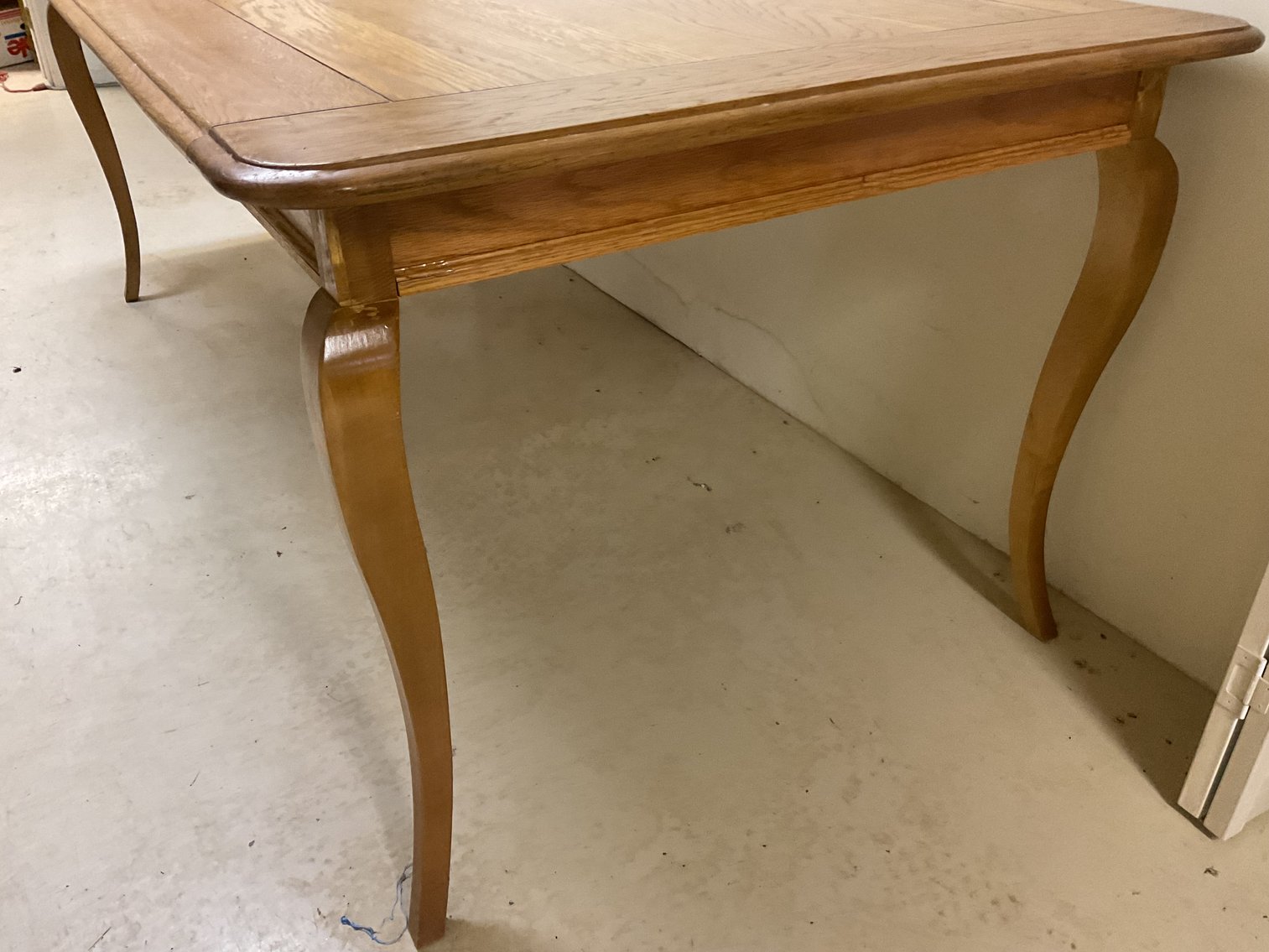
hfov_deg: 61.7
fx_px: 1063
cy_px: 476
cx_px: 634
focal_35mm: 29
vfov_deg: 48.2
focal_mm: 3
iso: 200
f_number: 1.8
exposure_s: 1/60
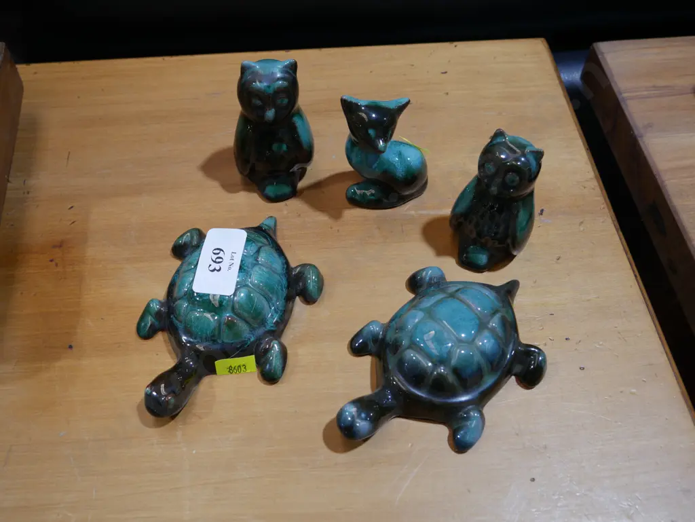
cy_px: 261
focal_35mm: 38
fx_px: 763
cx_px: 348
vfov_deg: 37.8
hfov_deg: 49.0
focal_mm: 19
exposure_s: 1/60
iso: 200
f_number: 4.1
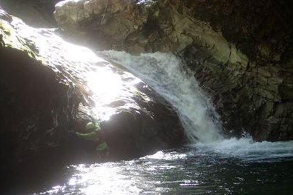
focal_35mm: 78
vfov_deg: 17.5
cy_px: 88
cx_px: 146
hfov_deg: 26.0
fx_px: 635
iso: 320
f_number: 4.2
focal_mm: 13.47
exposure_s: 1/80
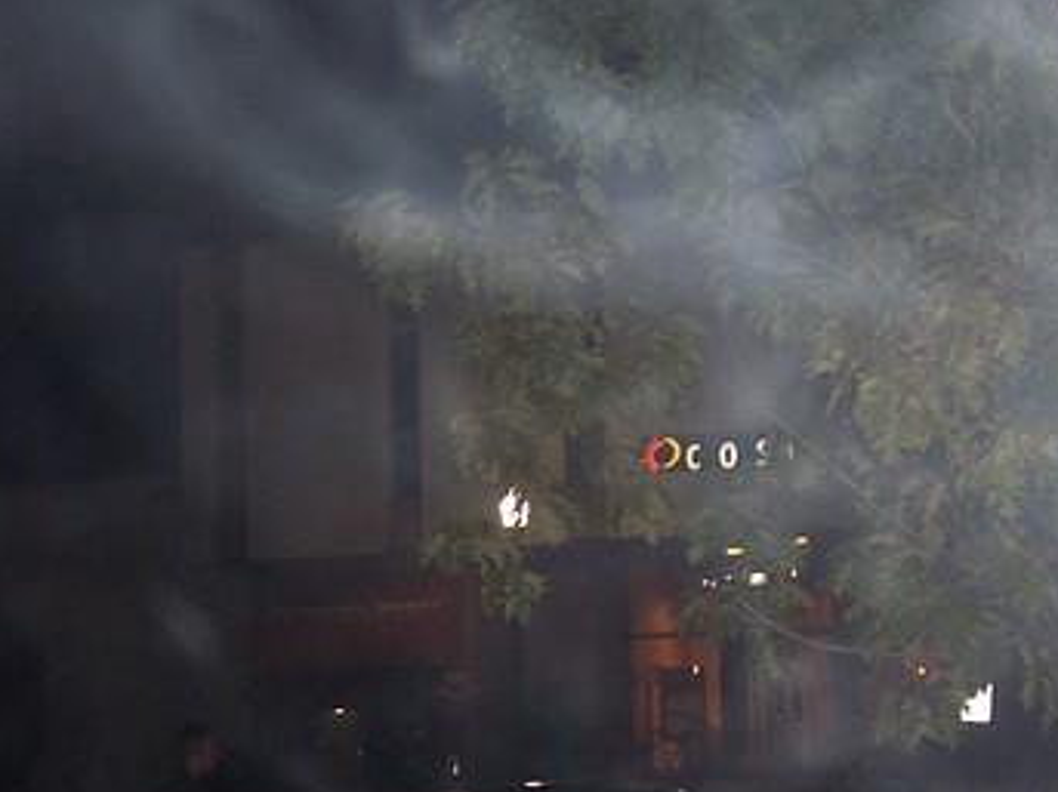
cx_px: 531
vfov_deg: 21.0
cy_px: 632
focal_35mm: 69
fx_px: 2108
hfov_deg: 28.2
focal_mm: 5.6
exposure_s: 1/60
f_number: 2.8
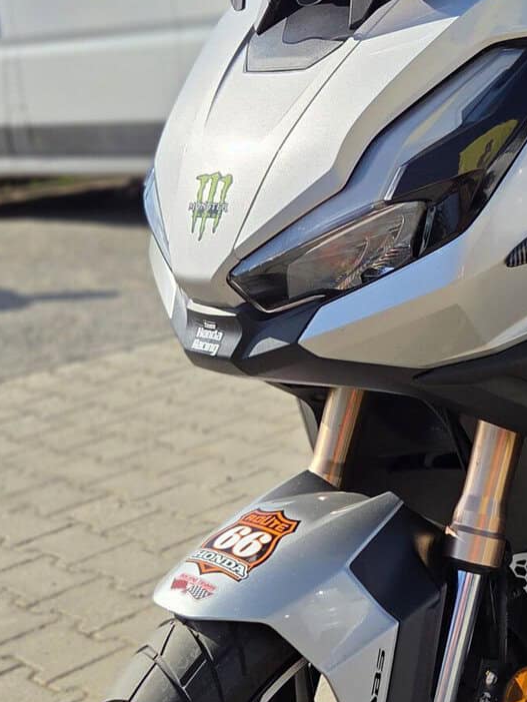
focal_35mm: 67
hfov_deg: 21.0
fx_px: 1360
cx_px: 554
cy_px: 296
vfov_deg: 28.9
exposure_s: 1/6839
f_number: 1.8
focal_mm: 5.4
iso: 80
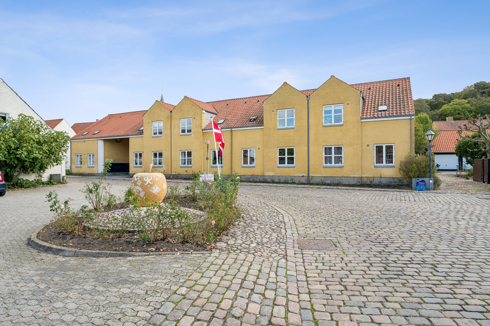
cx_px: 245
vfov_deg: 60.7
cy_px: 163
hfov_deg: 82.6
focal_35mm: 20
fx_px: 279
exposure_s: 1/250
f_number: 8
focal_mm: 20.5
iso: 200
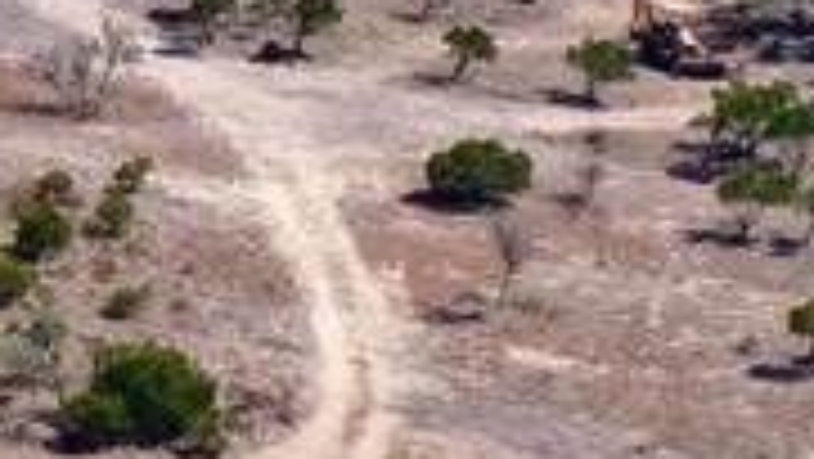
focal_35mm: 207
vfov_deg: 5.9
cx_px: -1961
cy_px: 236
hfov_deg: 8.1
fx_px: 4470
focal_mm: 10.26
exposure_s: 1/400
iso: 100
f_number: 5.6
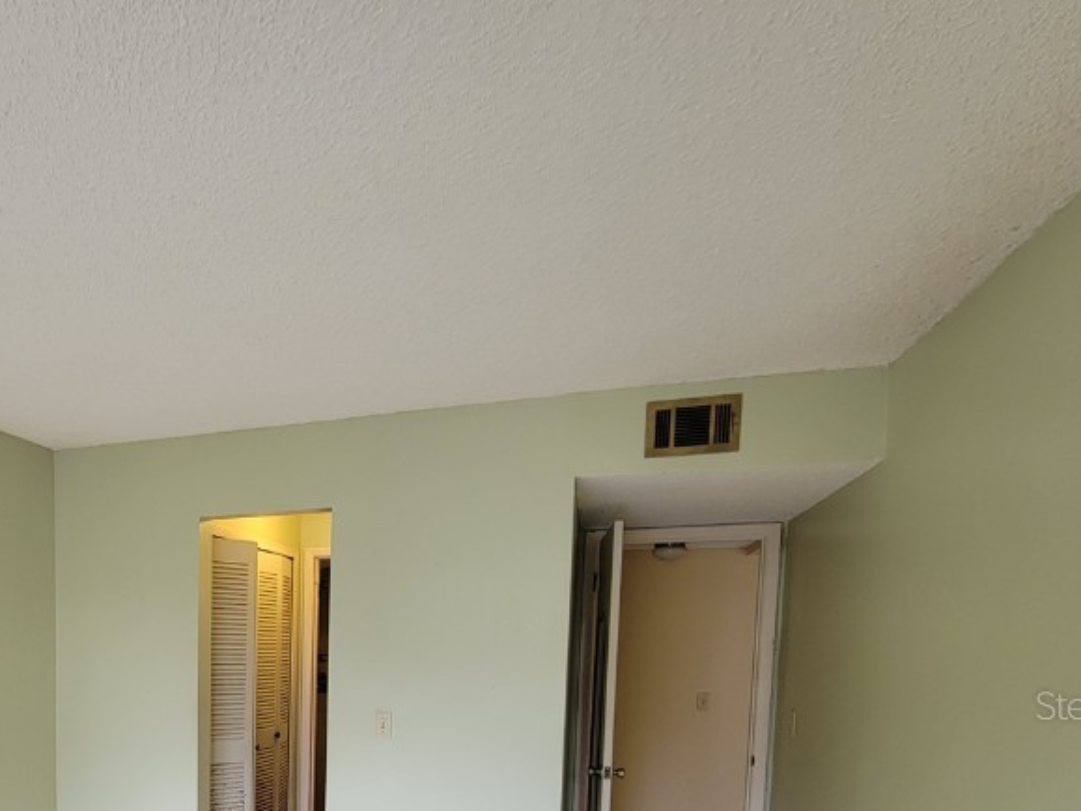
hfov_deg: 68.6
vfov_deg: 52.9
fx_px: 718
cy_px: 704
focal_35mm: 23
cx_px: 256
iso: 80
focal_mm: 2.2
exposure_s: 1/60
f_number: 2.2
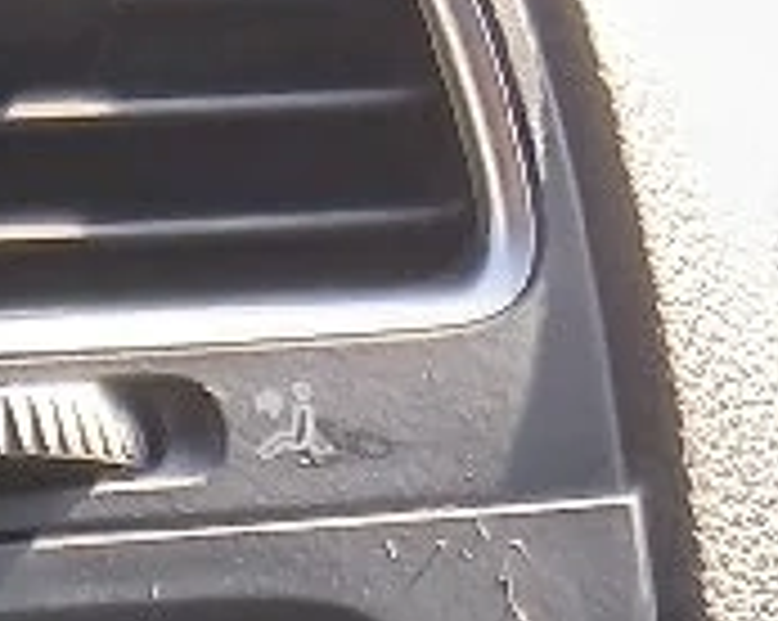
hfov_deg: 9.7
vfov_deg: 7.0
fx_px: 4508
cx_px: -279
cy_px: 1937
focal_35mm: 196
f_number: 1.8
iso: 40
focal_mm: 3.98
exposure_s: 1/50.3
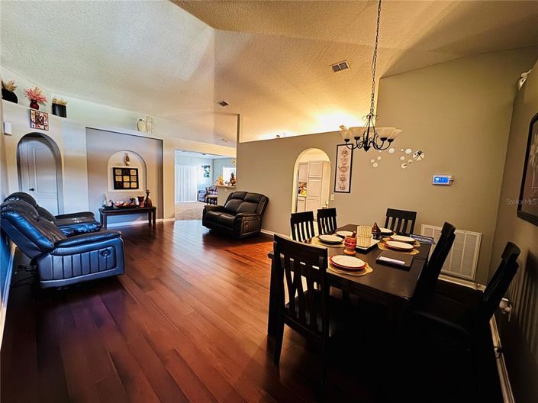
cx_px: 269
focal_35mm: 14
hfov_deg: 102.1
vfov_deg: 85.6
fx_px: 217
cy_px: 202
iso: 800
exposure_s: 1/7
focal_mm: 2.22
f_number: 2.2
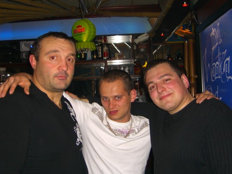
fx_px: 302
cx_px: 110
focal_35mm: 45
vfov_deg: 32.2
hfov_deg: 42.1
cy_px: 80
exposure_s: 1/60
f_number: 2.8
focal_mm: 7.9
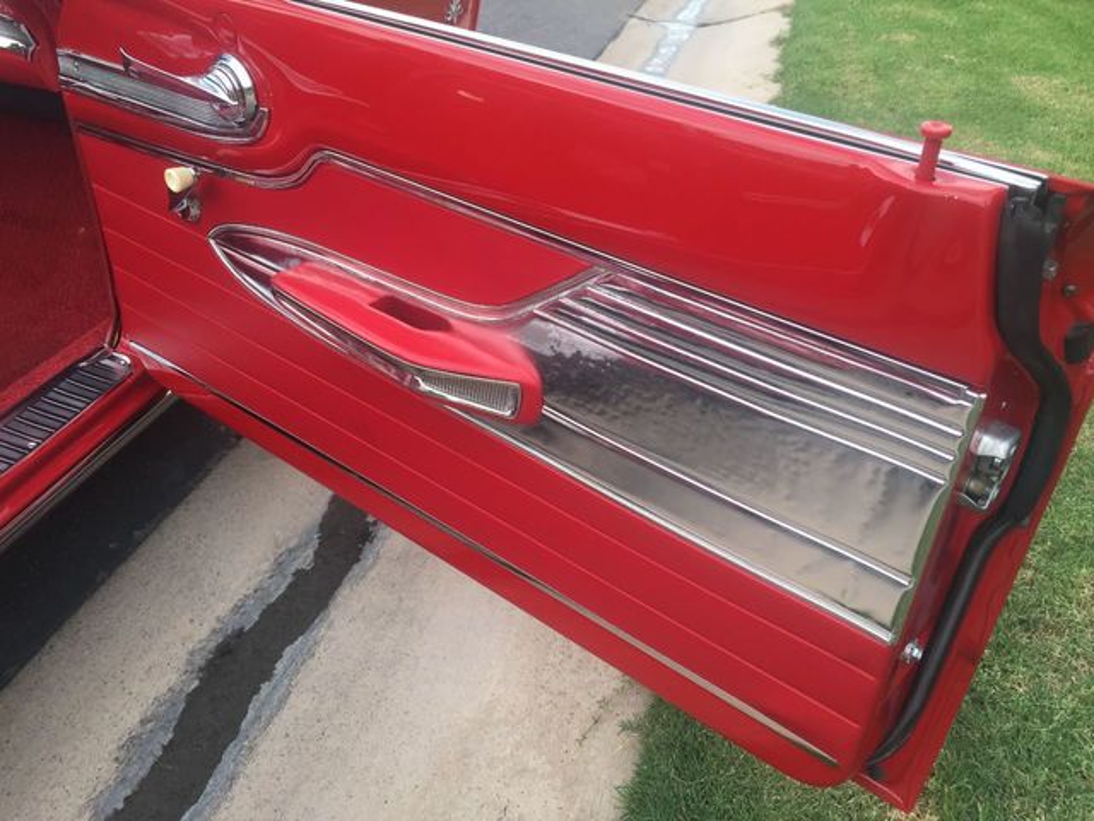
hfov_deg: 61.7
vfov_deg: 48.2
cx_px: 547
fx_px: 917
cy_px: 410
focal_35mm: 29
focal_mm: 4.15
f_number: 2.2
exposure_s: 1/167
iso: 32
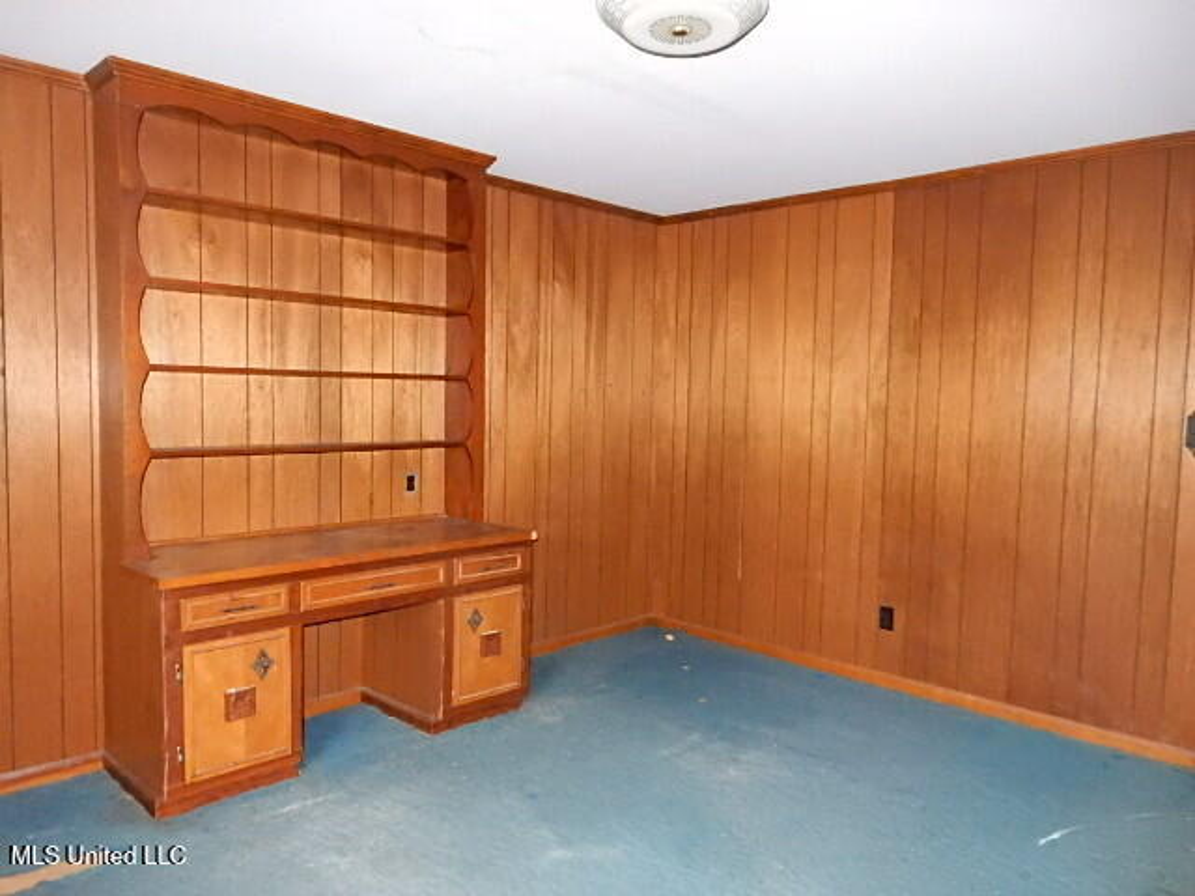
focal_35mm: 25
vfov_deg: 54.9
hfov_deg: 69.4
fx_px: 863
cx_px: 598
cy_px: 448
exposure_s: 1/30
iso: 1600
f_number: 3.7
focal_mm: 4.5
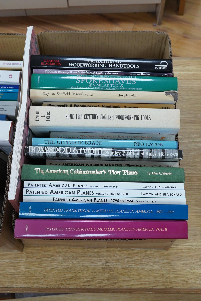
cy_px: 150
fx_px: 377
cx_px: 100
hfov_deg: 29.9
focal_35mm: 45
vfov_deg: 43.6
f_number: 14
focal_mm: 30
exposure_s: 1/100
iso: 2500
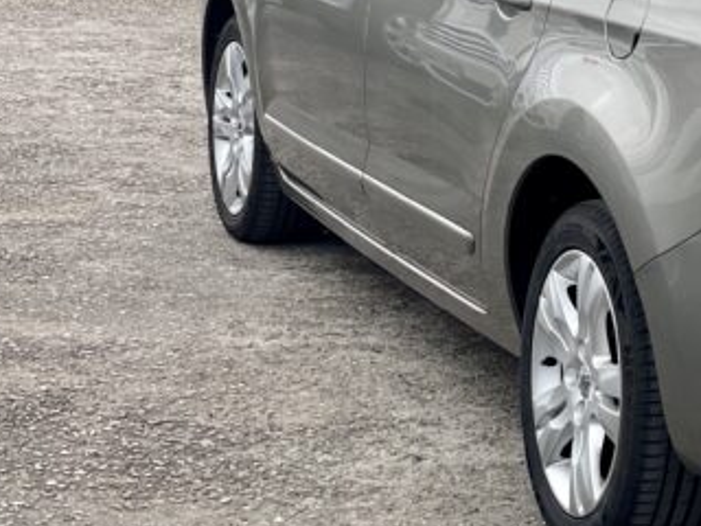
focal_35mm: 130
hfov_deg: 14.7
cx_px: 808
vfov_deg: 11.3
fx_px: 2633
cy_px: 9
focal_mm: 6
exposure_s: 1/978
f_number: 2
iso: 32
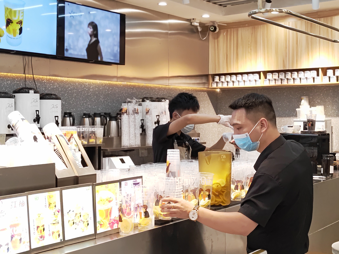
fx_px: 529
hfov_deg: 35.5
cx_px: 170
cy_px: 127
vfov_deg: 27.0
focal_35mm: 54
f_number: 4
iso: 264
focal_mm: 5.52
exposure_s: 1/100
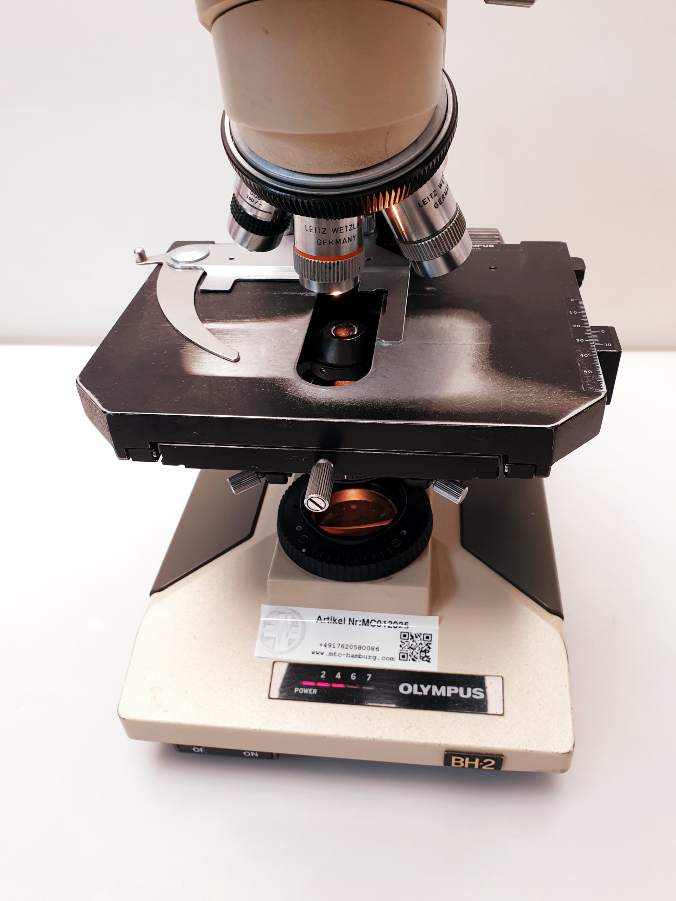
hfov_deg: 53.1
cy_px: 450
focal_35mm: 26
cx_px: 338
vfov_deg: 67.3
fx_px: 677
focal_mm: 4.3
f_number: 2.4
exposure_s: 1/50
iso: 100
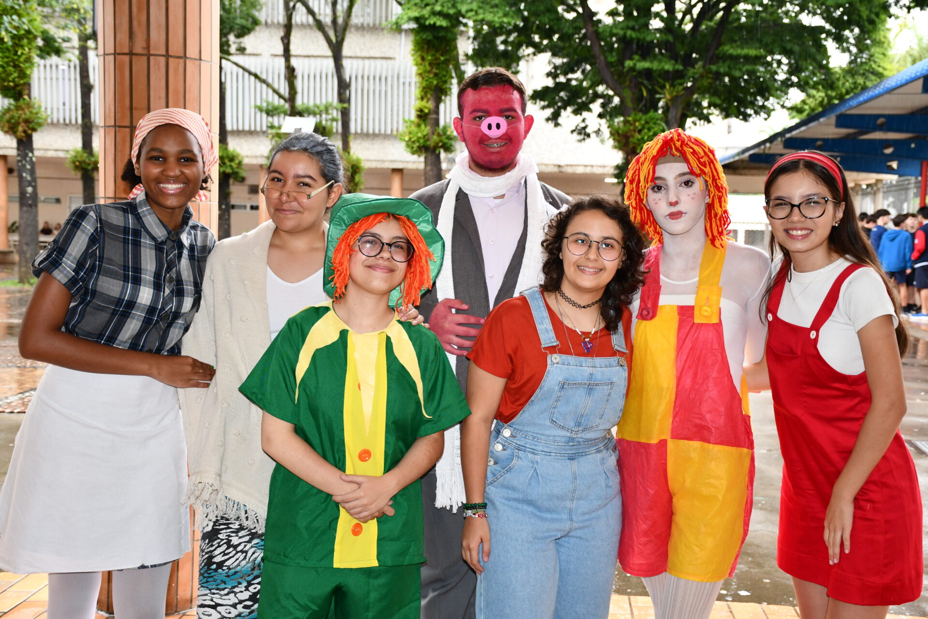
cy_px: 310
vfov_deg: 26.5
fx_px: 1315
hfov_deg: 38.9
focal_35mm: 51
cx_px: 464
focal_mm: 34
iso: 640
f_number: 4.2
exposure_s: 1/60
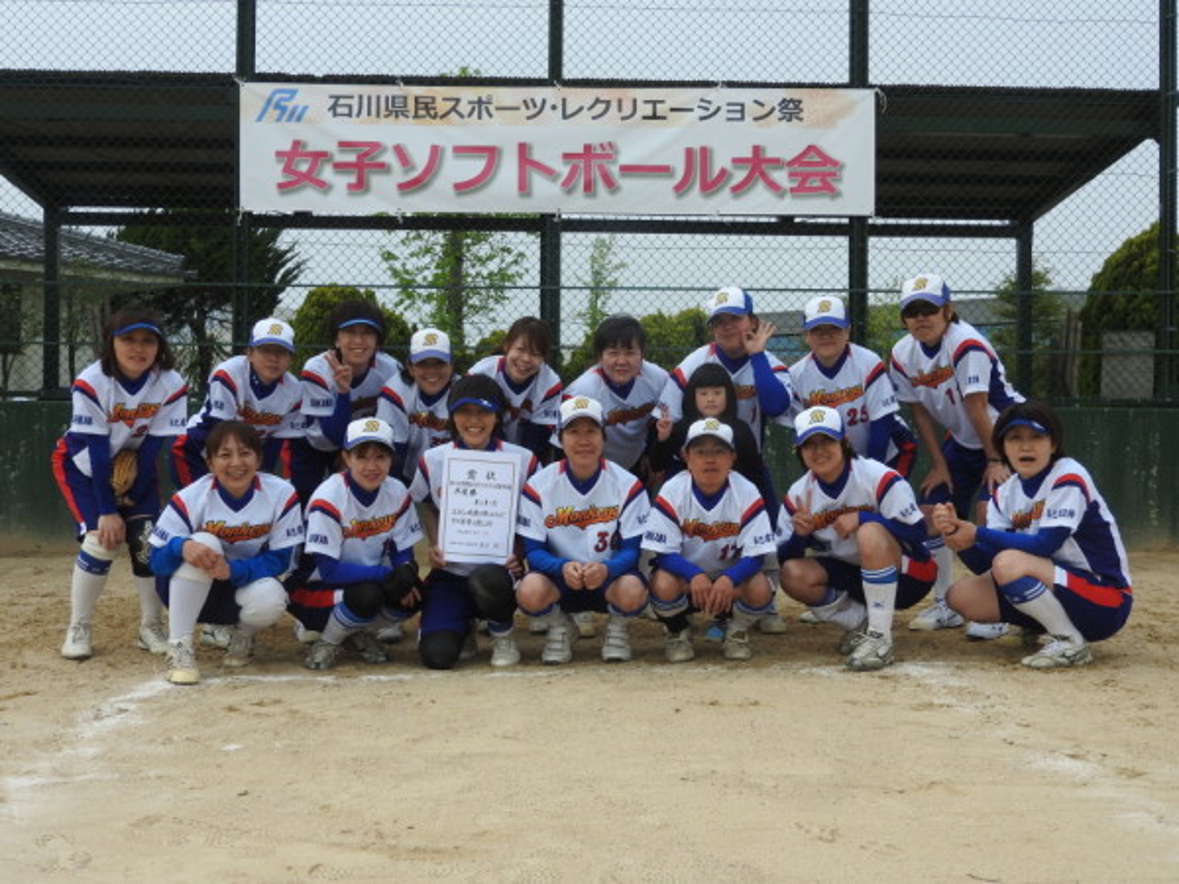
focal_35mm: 40
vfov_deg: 36.0
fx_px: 1362
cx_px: 590
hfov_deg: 46.8
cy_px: 442
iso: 100
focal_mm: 7.2
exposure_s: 1/800
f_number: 3.8
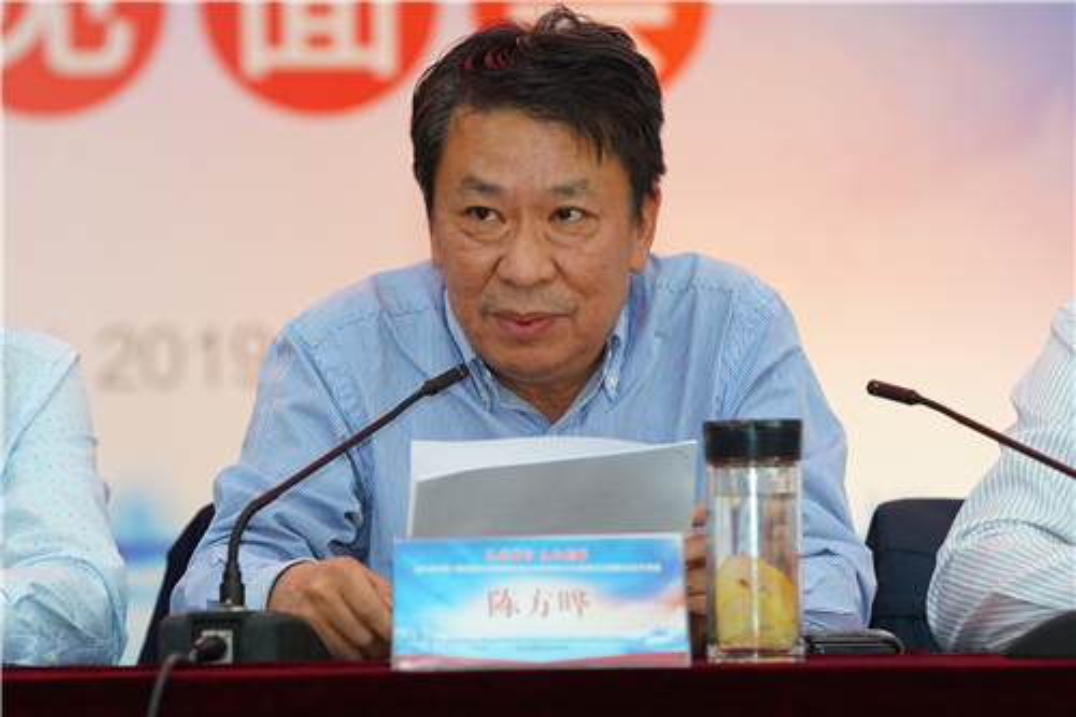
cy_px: 358
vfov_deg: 5.0
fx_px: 8157
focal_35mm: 273
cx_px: 538
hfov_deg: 7.5
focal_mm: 182
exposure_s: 1/125
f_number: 4.5
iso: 2500
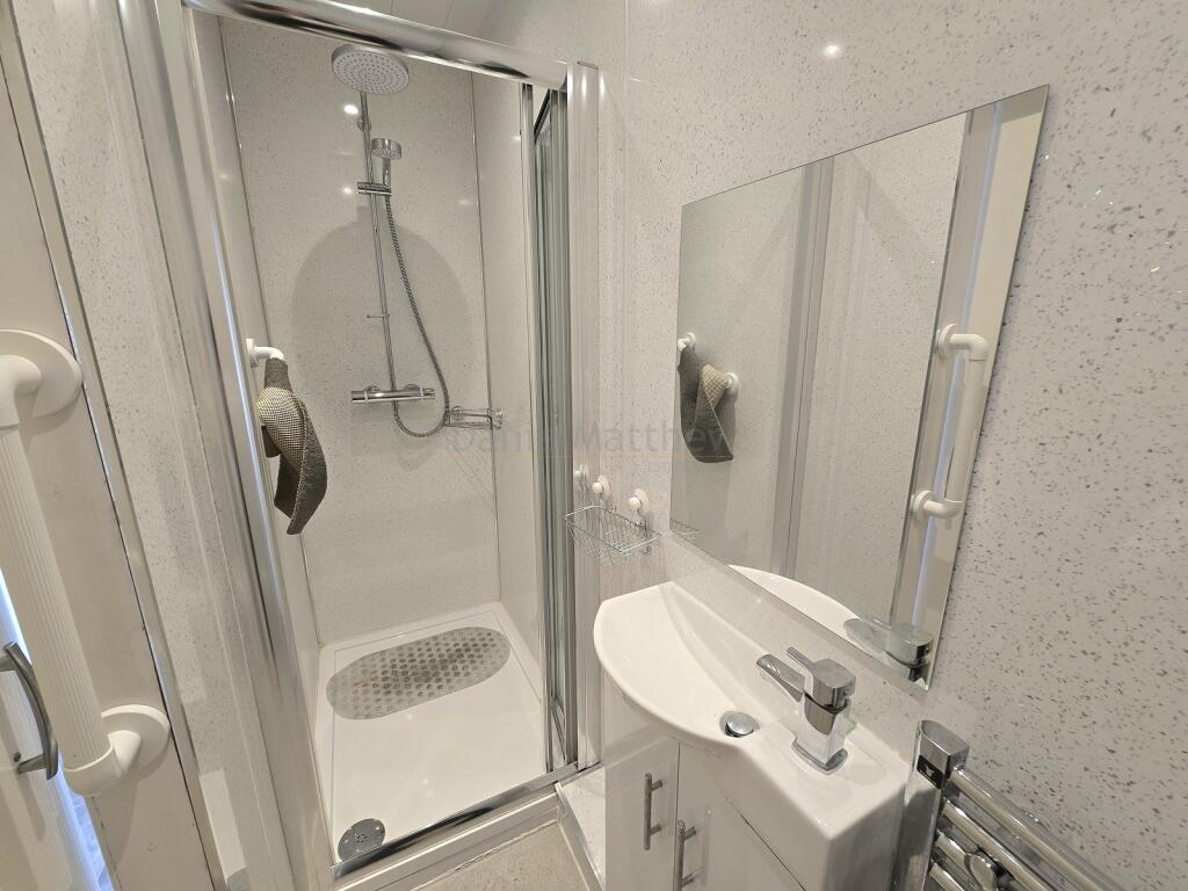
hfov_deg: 106.2
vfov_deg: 89.9
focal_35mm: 13
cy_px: 446
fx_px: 446
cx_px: 594
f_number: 2.2
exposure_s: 1/50
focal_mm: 2.2
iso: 100
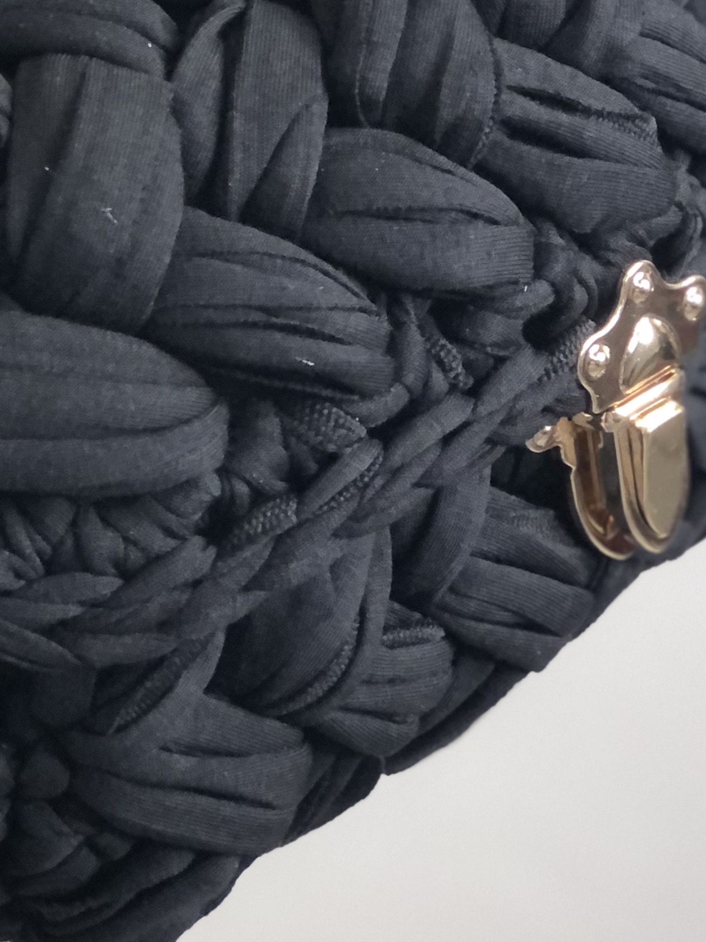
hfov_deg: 10.8
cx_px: 89
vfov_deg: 14.2
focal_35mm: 137
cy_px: 60
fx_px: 3726
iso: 125
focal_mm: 6.6
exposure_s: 1/30
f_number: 2.8
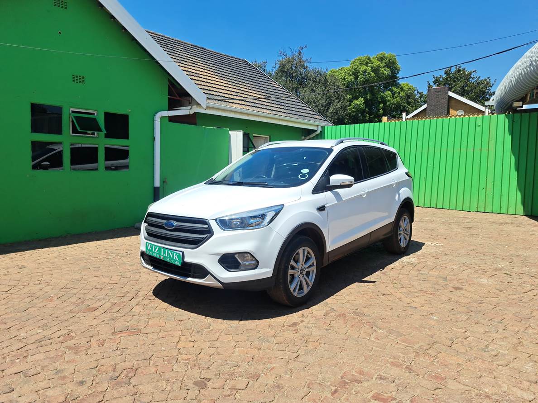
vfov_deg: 56.8
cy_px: 202
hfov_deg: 71.6
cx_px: 269
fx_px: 373
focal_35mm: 24
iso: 50
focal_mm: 5.23
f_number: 1.8
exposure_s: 1/1263
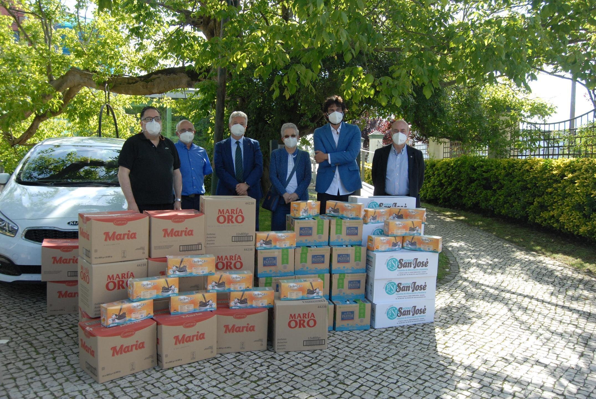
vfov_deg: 48.1
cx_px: 298
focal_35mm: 27
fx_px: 448
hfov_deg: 67.3
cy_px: 200
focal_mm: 18
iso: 400
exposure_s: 1/400
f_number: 5
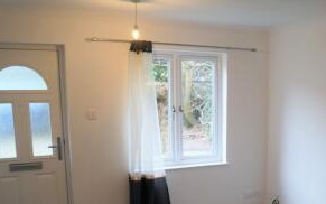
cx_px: 233
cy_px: 175
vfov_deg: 27.8
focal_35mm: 45
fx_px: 400
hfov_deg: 43.3
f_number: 4
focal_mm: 18
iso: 640
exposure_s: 1/60
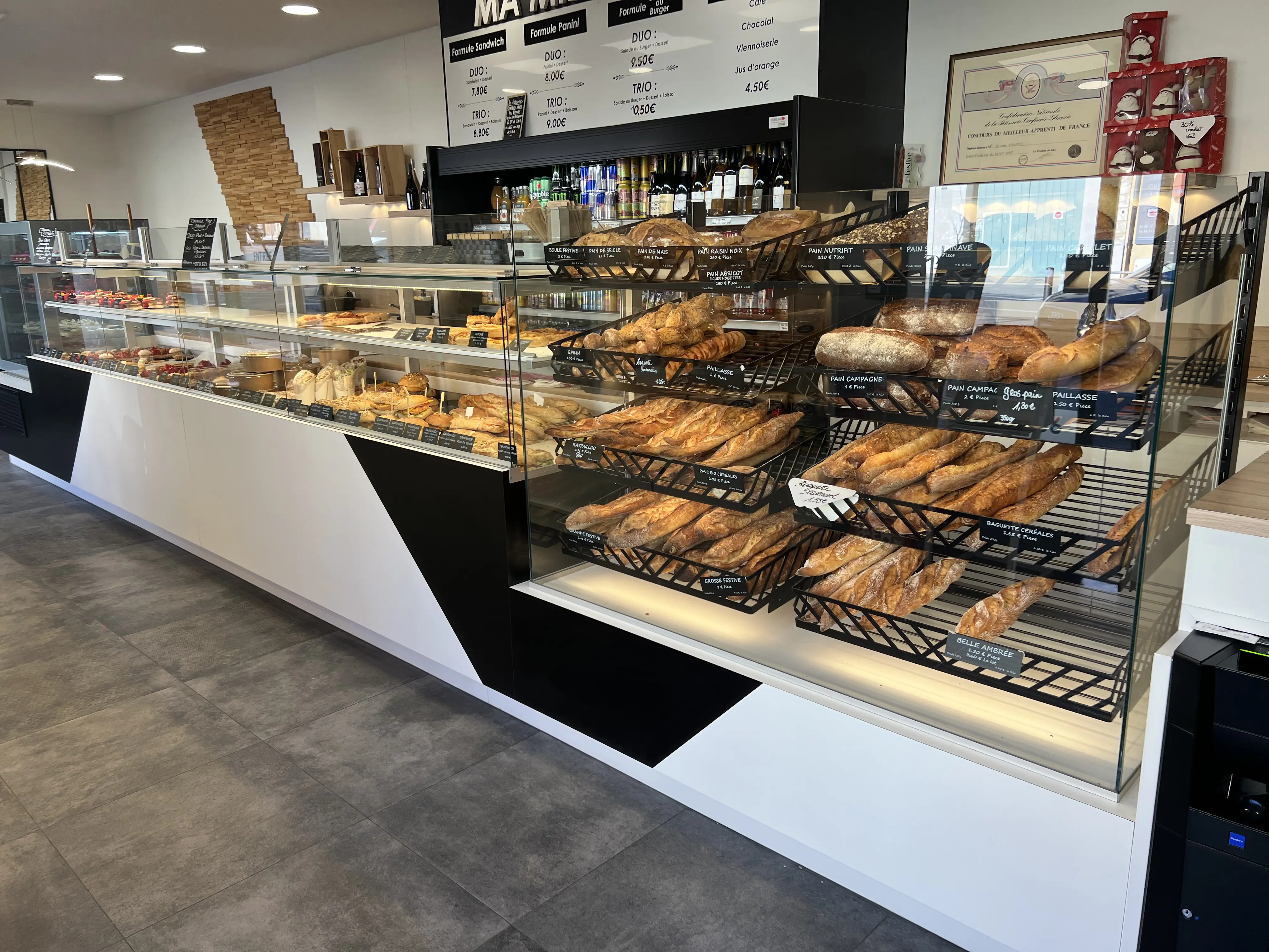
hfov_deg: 67.3
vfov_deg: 53.1
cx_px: 634
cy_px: 476
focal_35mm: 26
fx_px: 953
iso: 40
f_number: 1.5
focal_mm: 5.7
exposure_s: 1/195
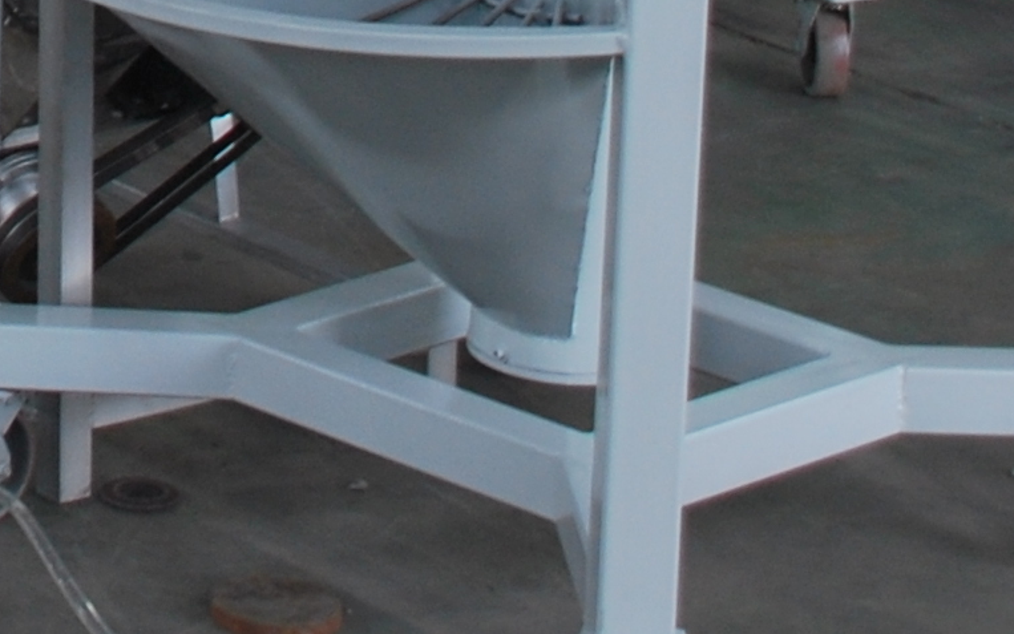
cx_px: -540
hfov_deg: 11.7
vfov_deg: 7.2
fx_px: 4726
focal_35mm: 171
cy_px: -958
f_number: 3.8
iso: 200
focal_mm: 22
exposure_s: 1/60
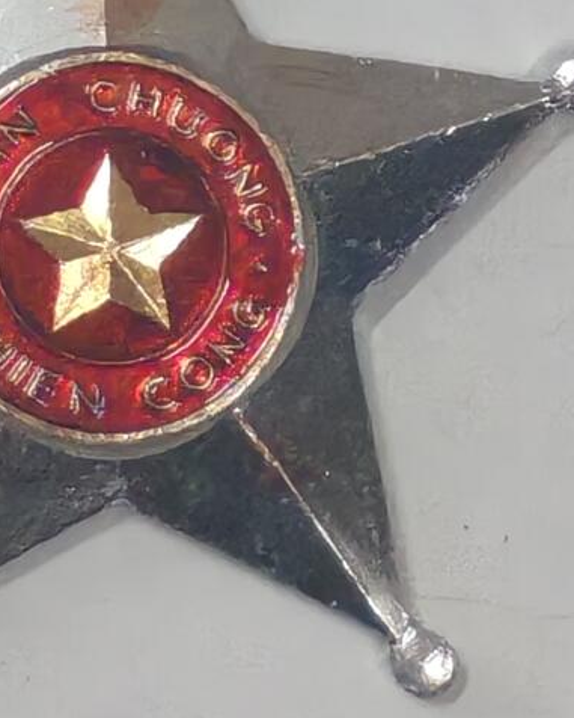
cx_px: 145
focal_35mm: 362
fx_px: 7685
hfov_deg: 4.3
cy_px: -238
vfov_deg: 5.3
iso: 640
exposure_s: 1/50
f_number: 1.95
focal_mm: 5.52
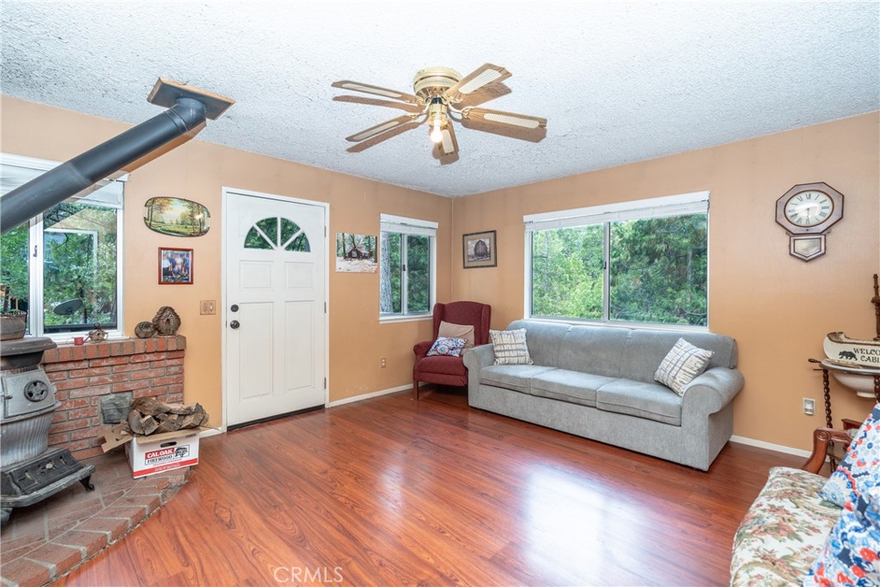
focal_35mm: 16
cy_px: 294
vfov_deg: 72.1
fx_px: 403
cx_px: 440
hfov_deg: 95.0
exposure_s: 1/60
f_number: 4
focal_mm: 16.5
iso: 100
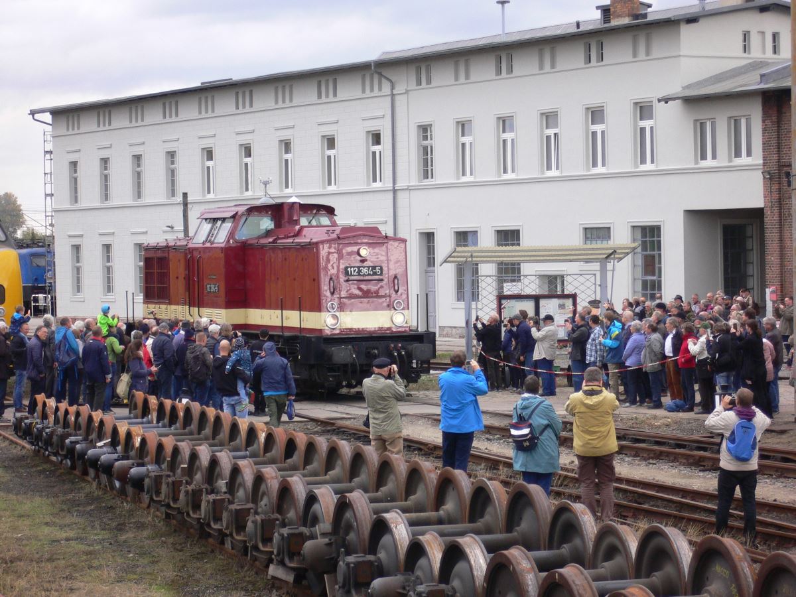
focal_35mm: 105
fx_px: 2414
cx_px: 398
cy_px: 298
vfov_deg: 14.1
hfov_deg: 18.7
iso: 100
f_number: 5
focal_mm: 17.4
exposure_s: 1/40
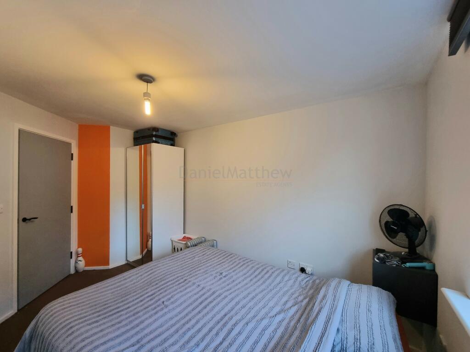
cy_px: 176
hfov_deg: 106.2
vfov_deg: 89.9
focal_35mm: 13
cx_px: 235
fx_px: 177
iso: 320
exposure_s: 1/33
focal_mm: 2.2
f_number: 2.2
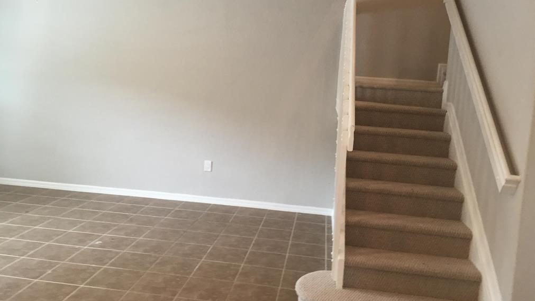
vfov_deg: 36.6
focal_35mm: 32
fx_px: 454
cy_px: 127
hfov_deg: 61.0
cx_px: 267
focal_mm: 4.15
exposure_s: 1/30
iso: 100
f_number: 2.2
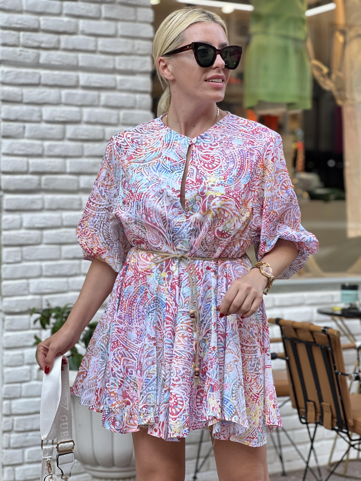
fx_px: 1071
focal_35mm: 77
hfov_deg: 19.1
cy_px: 240
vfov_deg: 25.3
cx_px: 180
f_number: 2.8
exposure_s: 1/121
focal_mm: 9
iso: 64
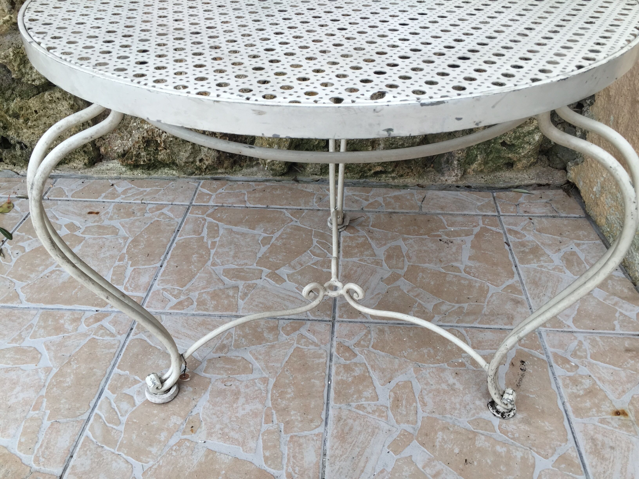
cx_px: 320
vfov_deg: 48.2
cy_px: 240
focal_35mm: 29
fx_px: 535
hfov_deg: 61.7
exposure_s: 1/129
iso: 32
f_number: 2.2
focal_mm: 4.15
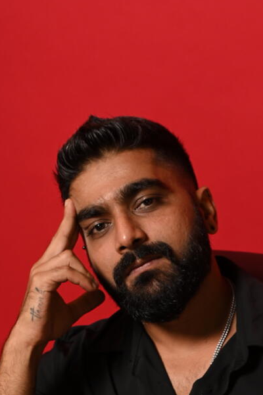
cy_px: 386
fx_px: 1152
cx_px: 206
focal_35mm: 105
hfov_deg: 13.0
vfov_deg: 19.0
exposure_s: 1/160
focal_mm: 50
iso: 200
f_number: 4.5
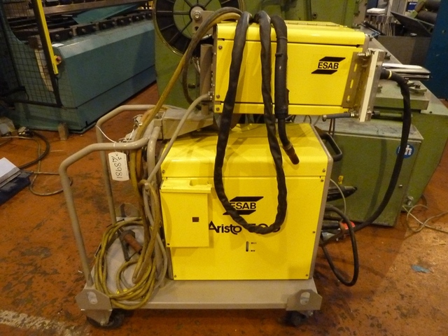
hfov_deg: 69.4
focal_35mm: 25
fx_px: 324
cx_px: 224
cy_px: 168
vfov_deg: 54.9
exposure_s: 1/20
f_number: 3.3
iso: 800
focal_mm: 4.1
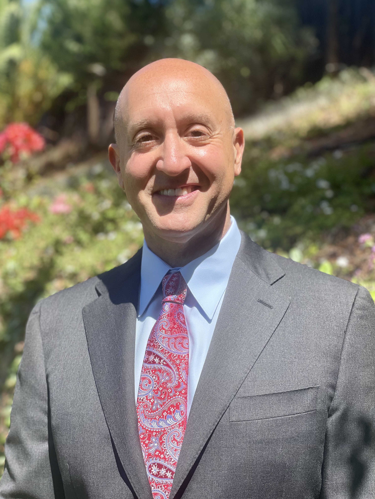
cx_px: 190
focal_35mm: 53
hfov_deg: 27.5
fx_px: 766
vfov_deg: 36.2
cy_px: 247
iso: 32
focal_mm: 6
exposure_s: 1/1370
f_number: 2
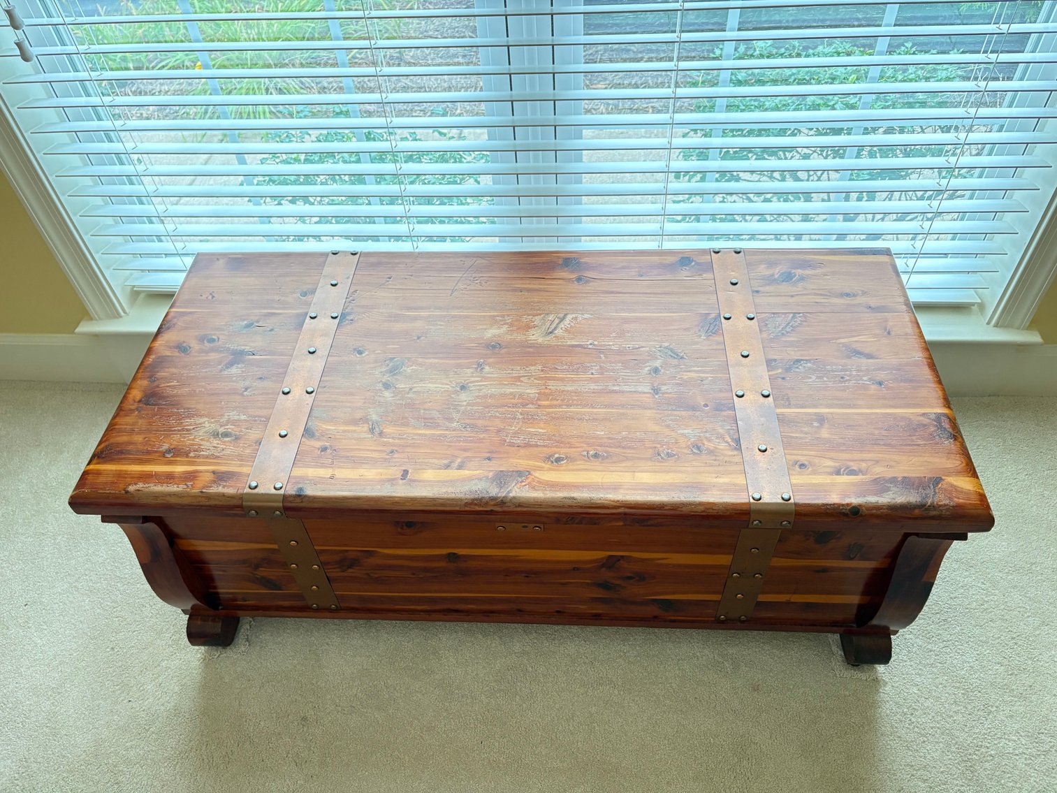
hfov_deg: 67.3
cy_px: 396
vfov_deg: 53.1
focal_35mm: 26
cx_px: 528
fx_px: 794
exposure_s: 1/60
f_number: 1.6
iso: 250
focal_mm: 5.96
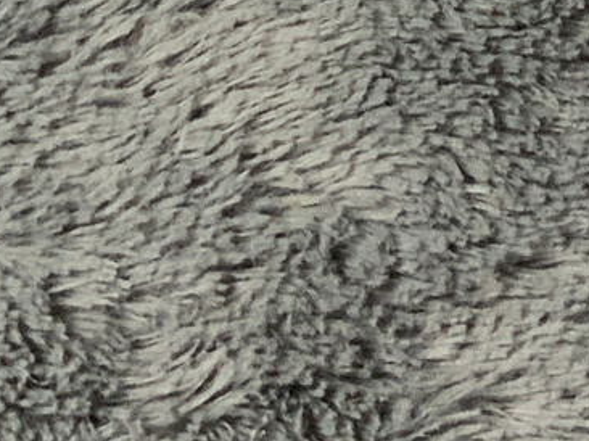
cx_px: 1061
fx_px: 3452
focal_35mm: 203
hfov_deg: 9.3
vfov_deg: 6.7
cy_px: -793
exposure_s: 1/60
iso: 80
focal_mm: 3
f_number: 1.8
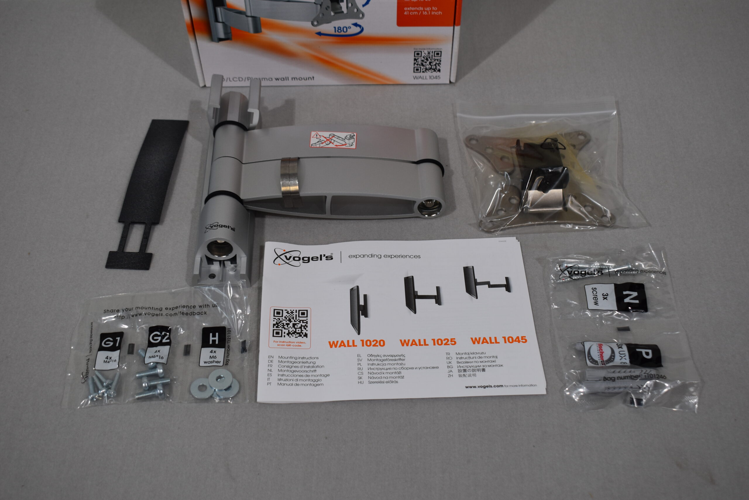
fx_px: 874
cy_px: 250
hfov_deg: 46.4
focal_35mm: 42
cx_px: 374
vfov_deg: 31.9
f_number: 5.6
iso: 220
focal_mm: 28
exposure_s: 1/125
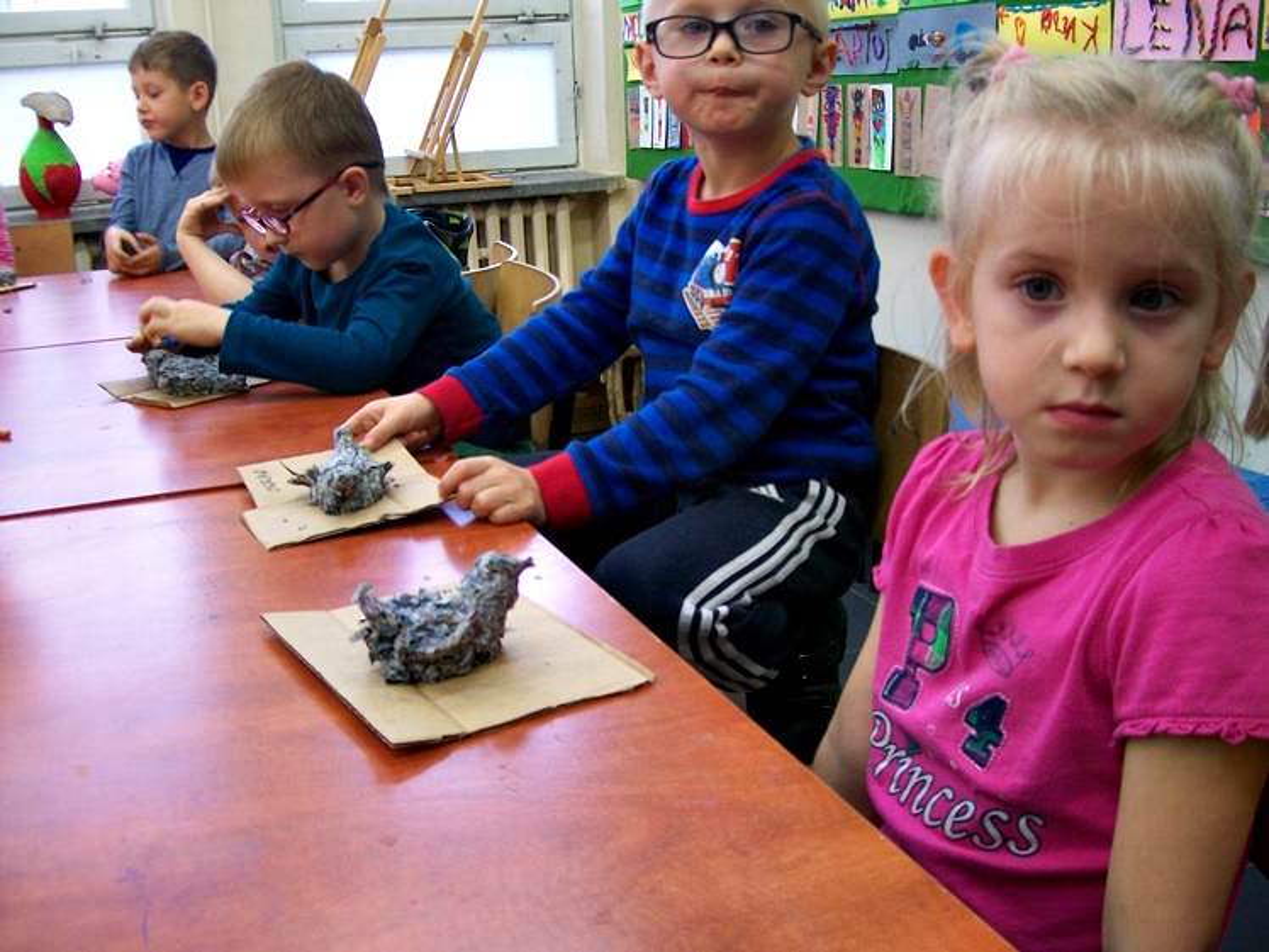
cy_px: 476
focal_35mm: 36
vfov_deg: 39.7
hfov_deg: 51.4
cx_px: 634
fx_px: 1320
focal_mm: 6
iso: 96
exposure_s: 1/30
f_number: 2.7
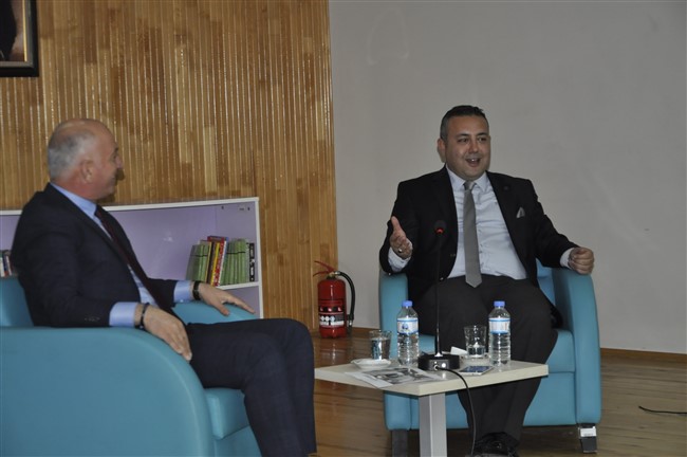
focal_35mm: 87
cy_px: 228
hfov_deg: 23.4
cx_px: 344
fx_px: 1659
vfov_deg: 15.7
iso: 800
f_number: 5
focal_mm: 58
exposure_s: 1/60
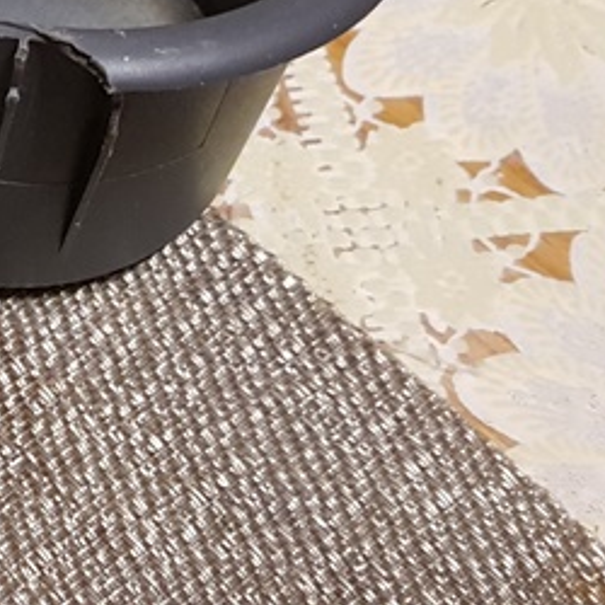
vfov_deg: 18.4
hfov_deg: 16.0
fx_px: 1859
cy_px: 182
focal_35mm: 94
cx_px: -438
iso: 250
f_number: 1.7
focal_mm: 4.2
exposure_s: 1/25
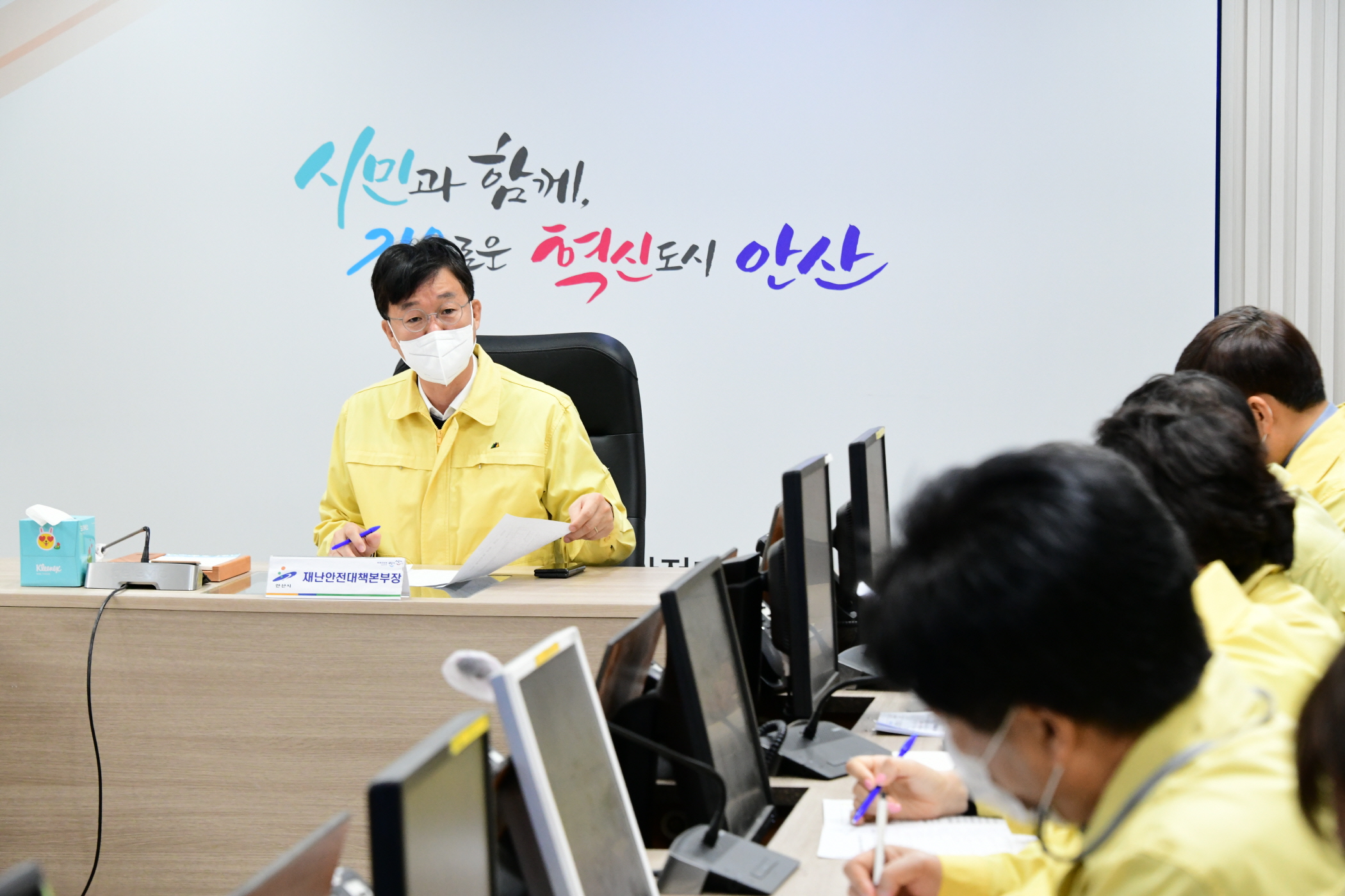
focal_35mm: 112
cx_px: 672
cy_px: 448
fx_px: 4184
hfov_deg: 18.3
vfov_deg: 12.2
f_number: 7.1
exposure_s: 1/100
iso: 4000
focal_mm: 112
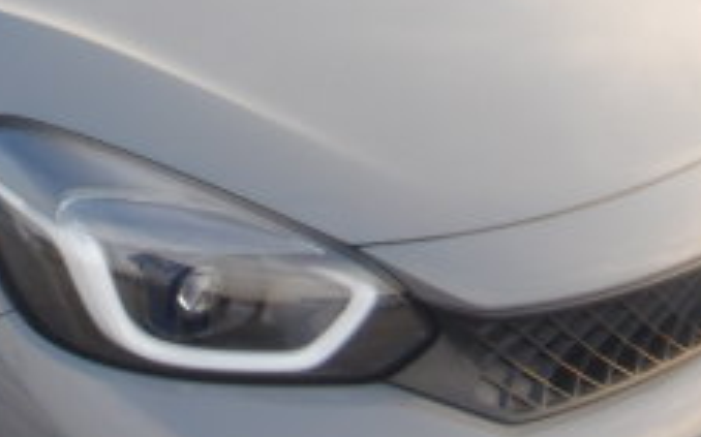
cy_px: 161
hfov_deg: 27.8
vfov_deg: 18.0
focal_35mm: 72
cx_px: 102
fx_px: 1375
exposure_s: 1/80
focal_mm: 4.3
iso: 125
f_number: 2.8
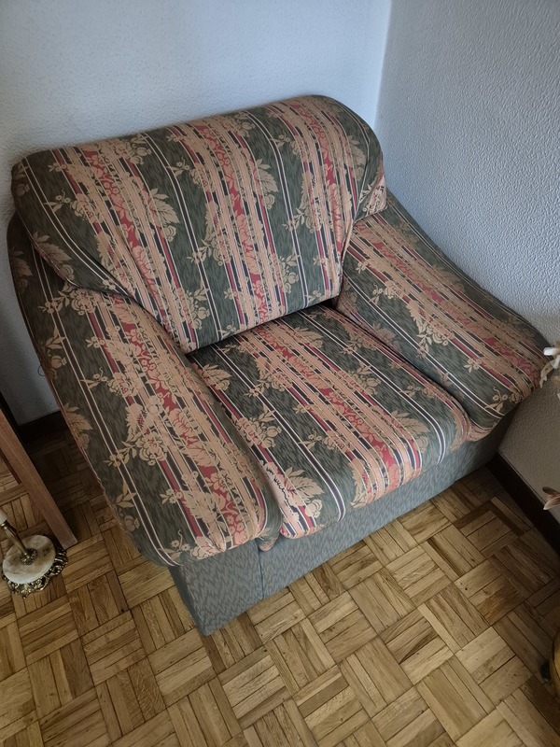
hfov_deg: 58.9
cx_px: 280
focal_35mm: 23
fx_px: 496
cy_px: 374
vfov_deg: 73.9
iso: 1250
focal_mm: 5.4
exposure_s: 1/50
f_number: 1.8
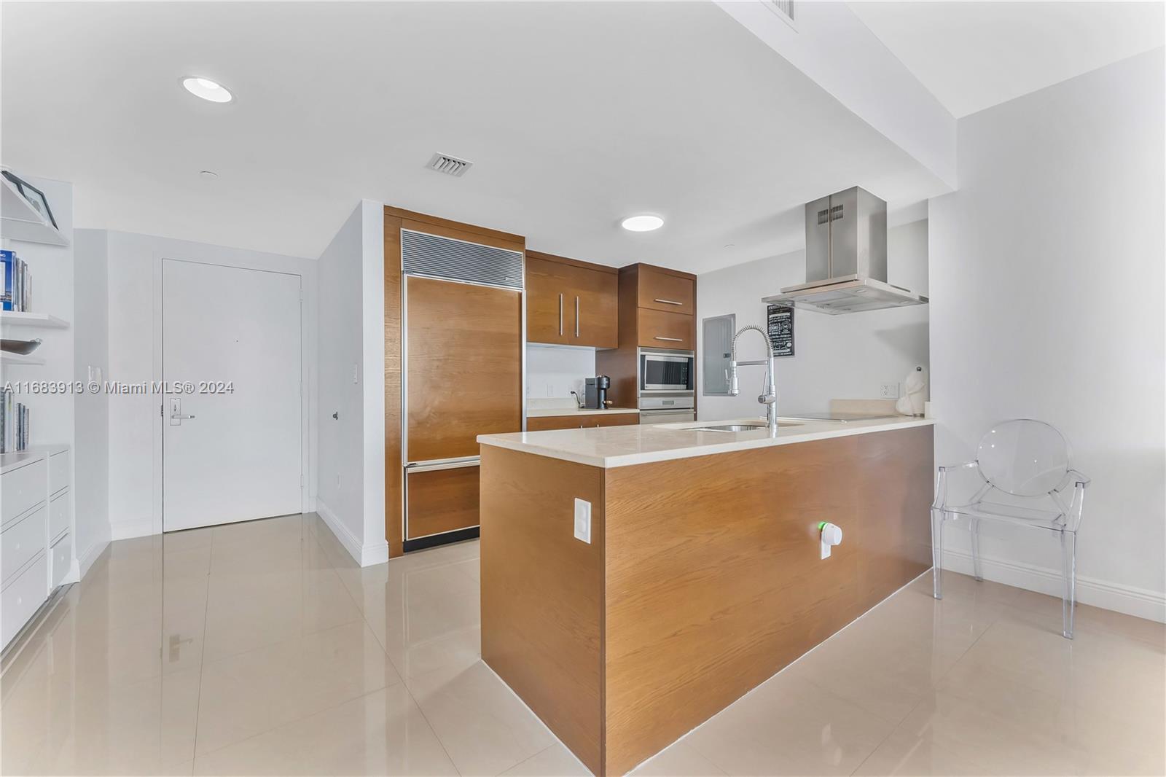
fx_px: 453
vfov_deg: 81.2
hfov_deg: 104.3
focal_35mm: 14
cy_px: 388
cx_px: 583
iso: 3200
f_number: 8
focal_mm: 14
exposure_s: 1/30
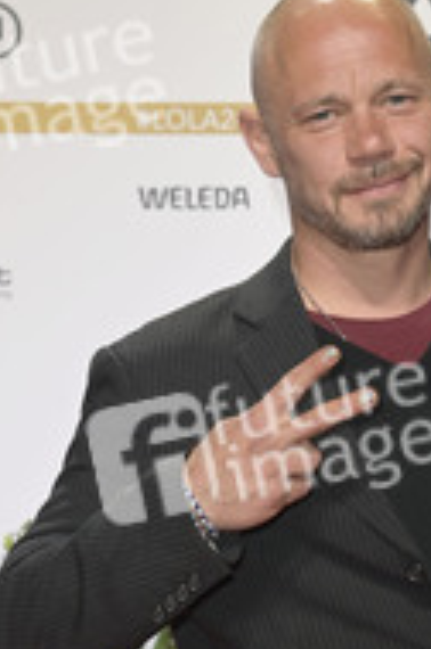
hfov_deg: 9.9
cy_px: 615
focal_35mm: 137
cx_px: 363
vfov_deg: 14.8
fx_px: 2469
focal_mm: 65
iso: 1250
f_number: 5.6
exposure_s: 1/250
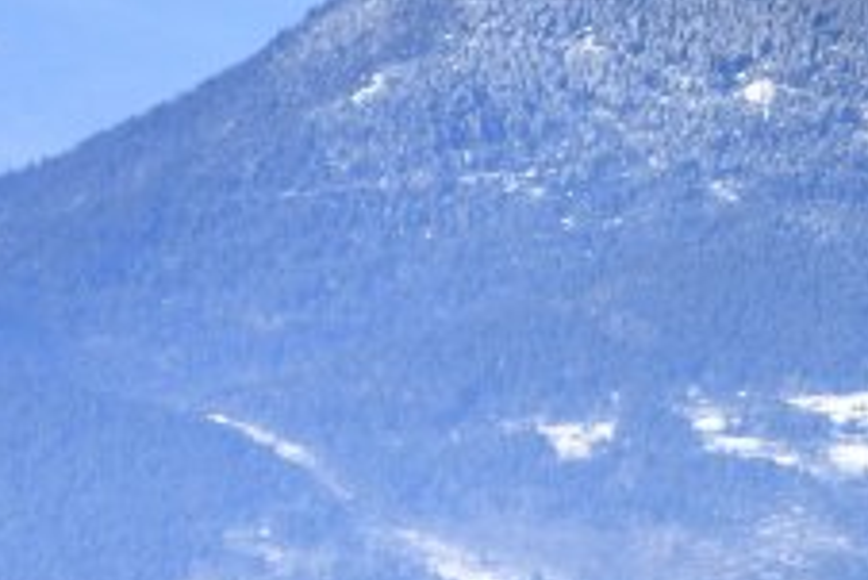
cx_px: -883
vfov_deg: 1.6
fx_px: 21351
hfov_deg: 2.3
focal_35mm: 885
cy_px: 259
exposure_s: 1/4000
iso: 500
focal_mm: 125
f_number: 5.6
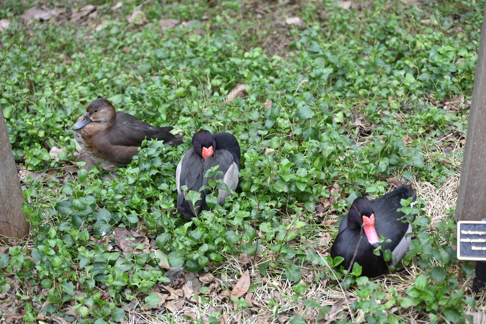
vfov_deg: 19.5
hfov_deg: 28.8
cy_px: 162
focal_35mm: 70
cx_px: 243
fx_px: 945
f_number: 4.5
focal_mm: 70
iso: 180
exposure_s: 1/160
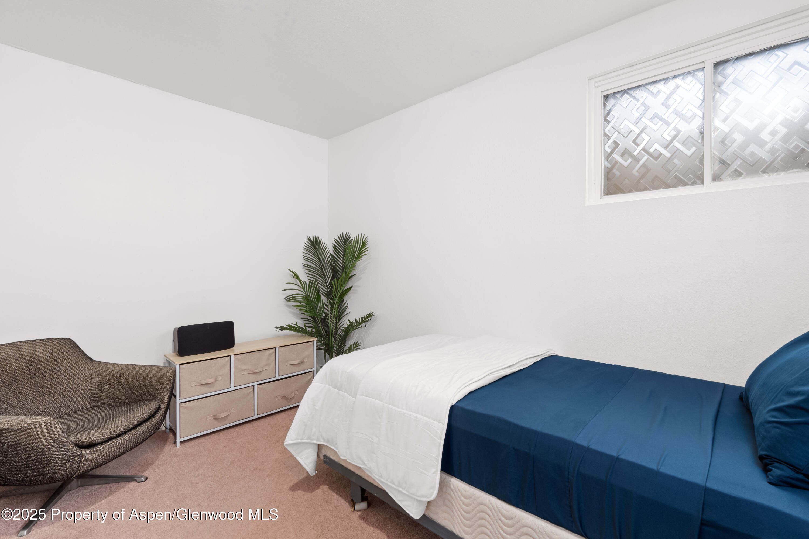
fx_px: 360
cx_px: 404
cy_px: 270
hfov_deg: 96.7
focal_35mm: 16
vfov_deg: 73.7
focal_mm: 16
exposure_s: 1/2.5
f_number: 11
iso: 400
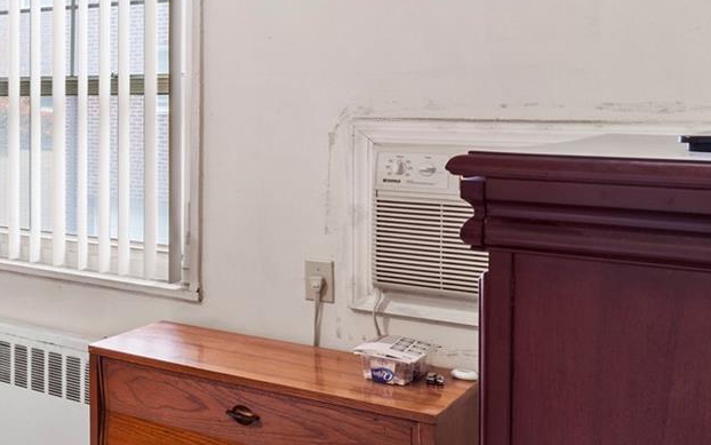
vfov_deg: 27.1
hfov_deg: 29.7
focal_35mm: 47
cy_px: 109
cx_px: -303
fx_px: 911
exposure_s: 1.6
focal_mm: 14
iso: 100
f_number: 11
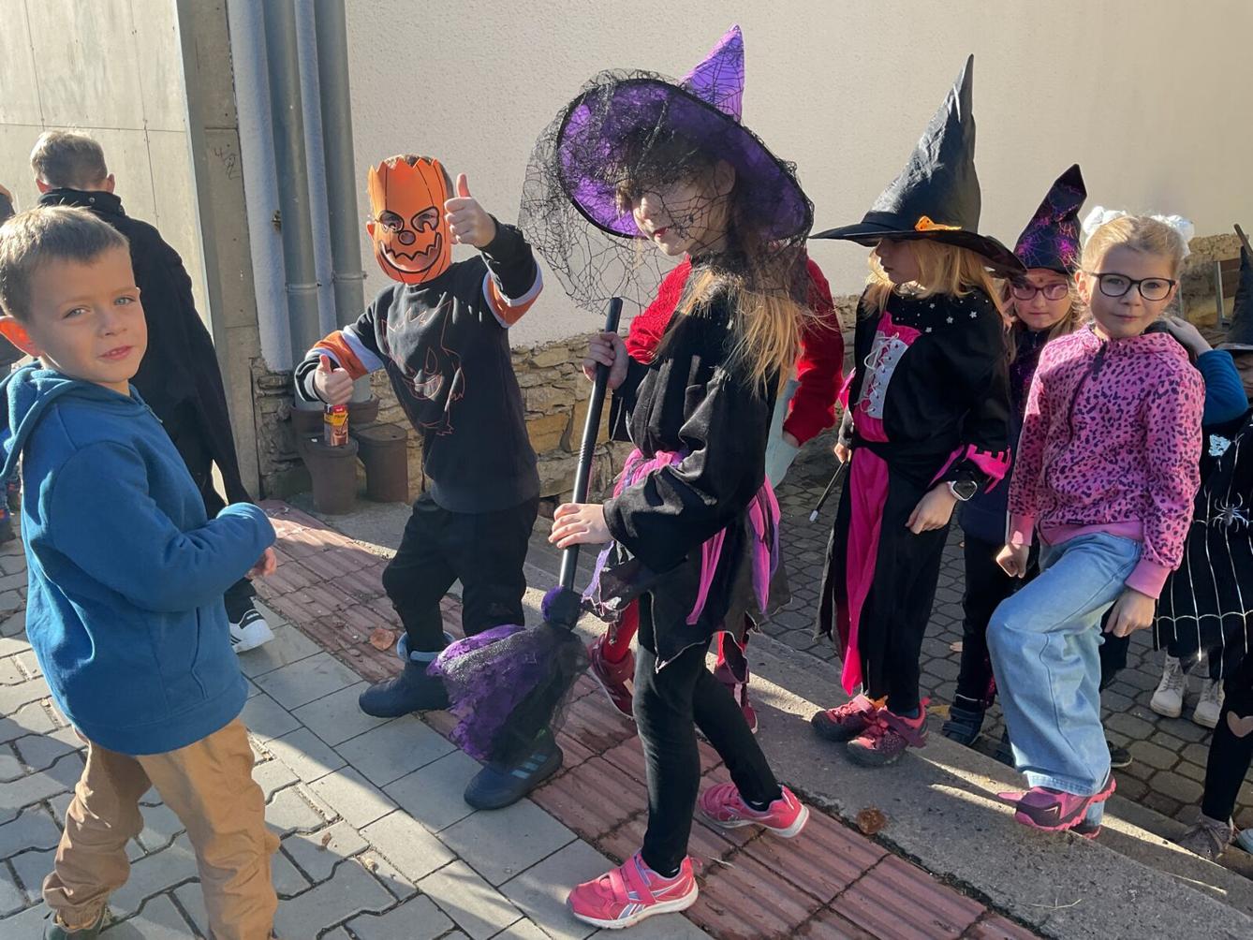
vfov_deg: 48.2
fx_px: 1050
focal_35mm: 29
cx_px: 626
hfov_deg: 61.7
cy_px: 470
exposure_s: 1/292
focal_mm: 3
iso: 16
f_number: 1.8
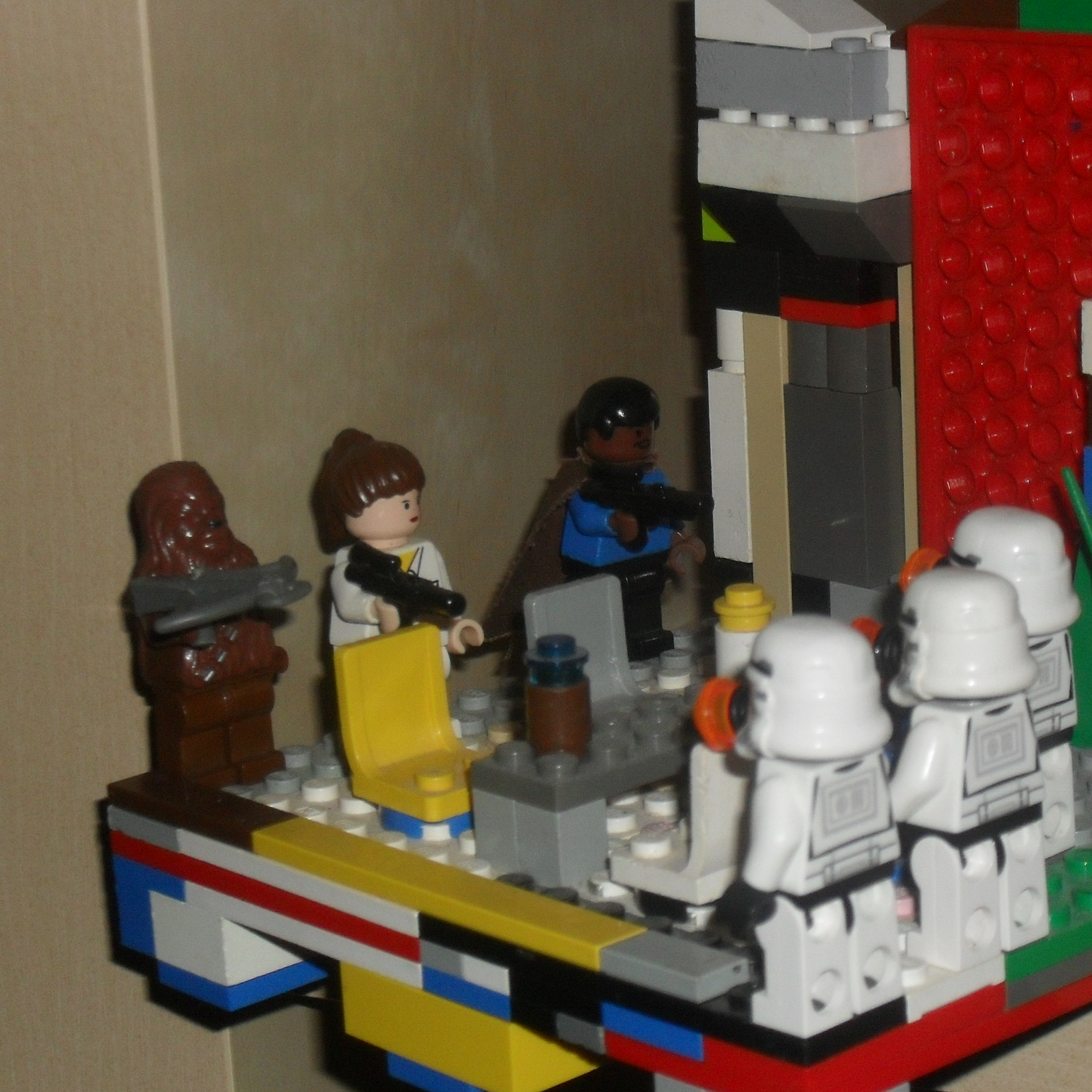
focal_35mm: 92
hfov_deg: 18.8
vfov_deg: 18.9
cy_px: 600
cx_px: 820
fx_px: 3284
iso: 200
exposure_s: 1/60
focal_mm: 11.7
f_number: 4.6
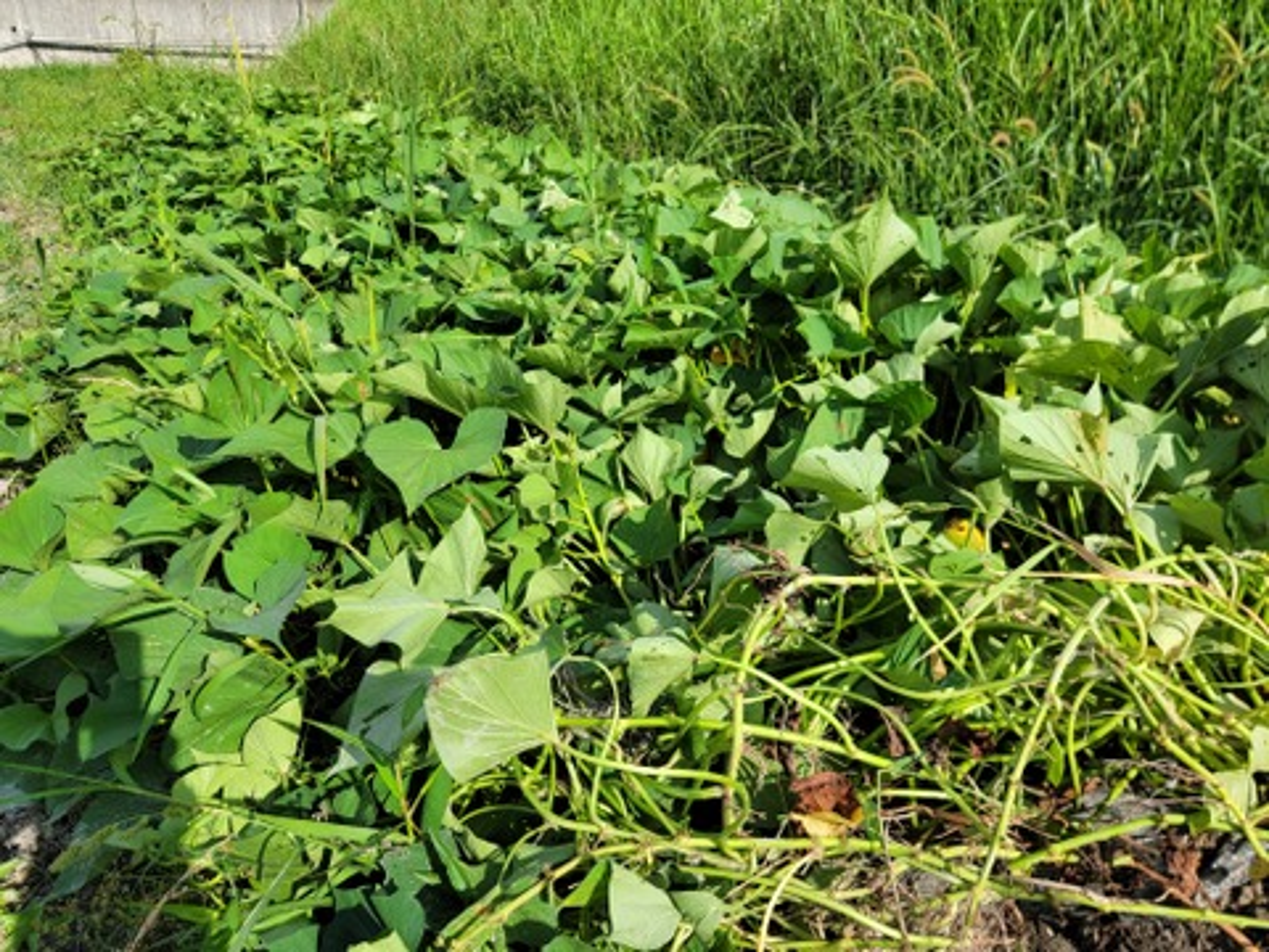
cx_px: 634
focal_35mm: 24
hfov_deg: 71.6
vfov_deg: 56.8
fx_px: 880
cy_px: 476
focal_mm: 6.7
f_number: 1.8
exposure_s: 1/834
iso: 16
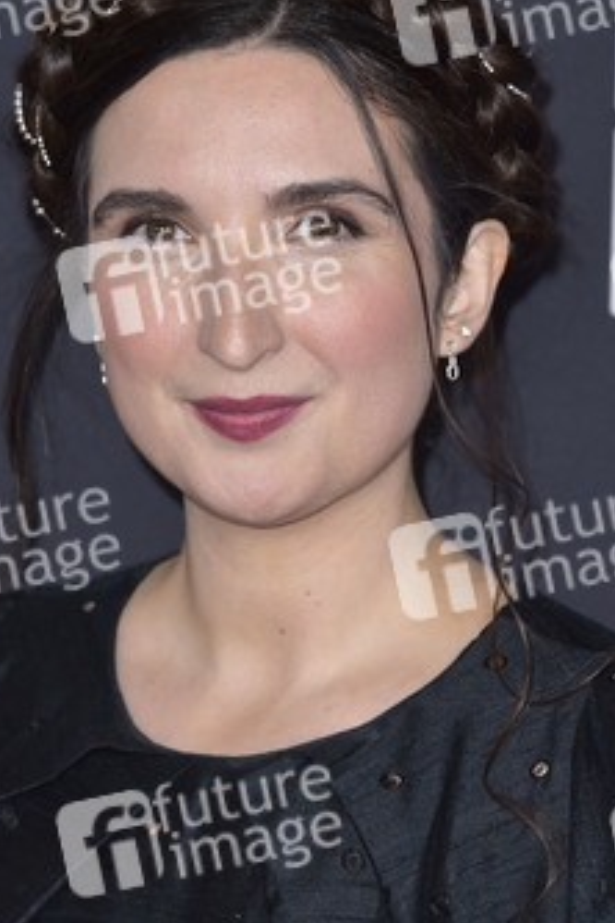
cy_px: 416
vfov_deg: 8.2
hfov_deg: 5.5
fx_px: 6457
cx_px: 281
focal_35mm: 252
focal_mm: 210
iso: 640
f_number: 7.1
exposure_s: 1/250
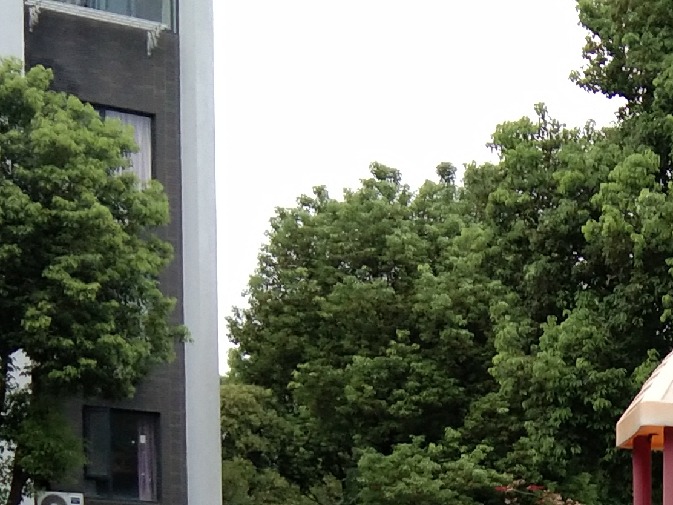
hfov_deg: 15.8
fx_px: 2255
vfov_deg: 11.9
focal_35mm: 116
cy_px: 863
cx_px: 954
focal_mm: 3.69
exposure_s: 1/50
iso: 250
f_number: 2.2
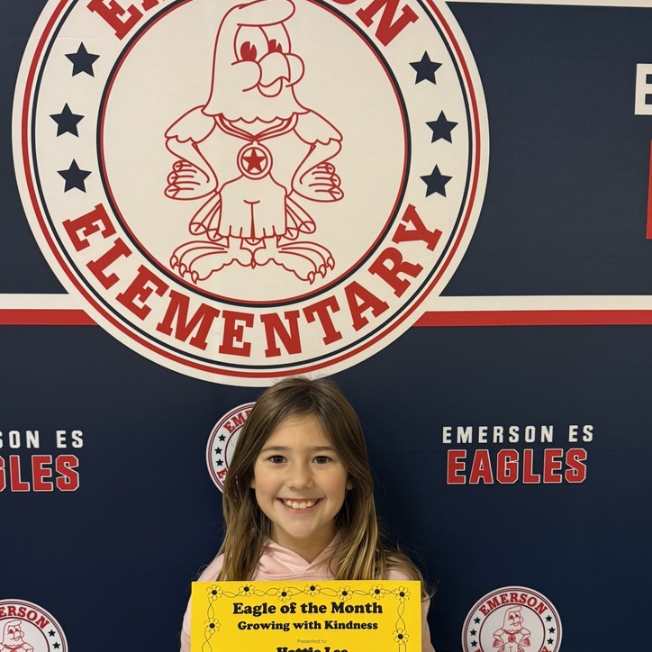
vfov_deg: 53.3
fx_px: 639
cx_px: 324
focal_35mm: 30
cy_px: 420
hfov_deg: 54.0
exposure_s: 1/60
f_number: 1.78
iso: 320
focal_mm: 6.76
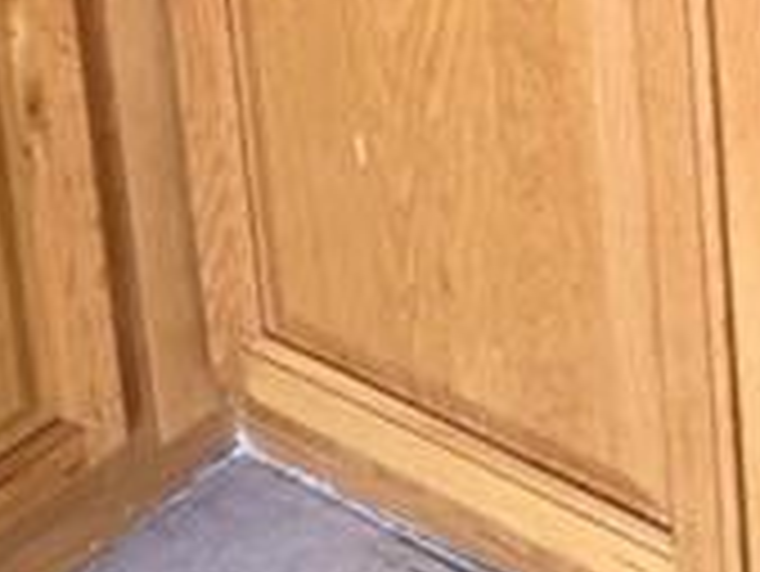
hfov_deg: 14.6
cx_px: 809
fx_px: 2900
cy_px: -689
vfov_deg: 10.1
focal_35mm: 132
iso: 64
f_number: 2.2
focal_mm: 4.15
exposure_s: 1/15
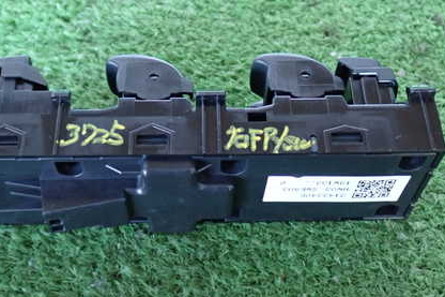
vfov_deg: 23.7
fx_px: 704
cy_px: 130
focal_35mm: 57
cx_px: 199
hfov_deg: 35.0
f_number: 2.7
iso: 800
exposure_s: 1/25
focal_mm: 6.83
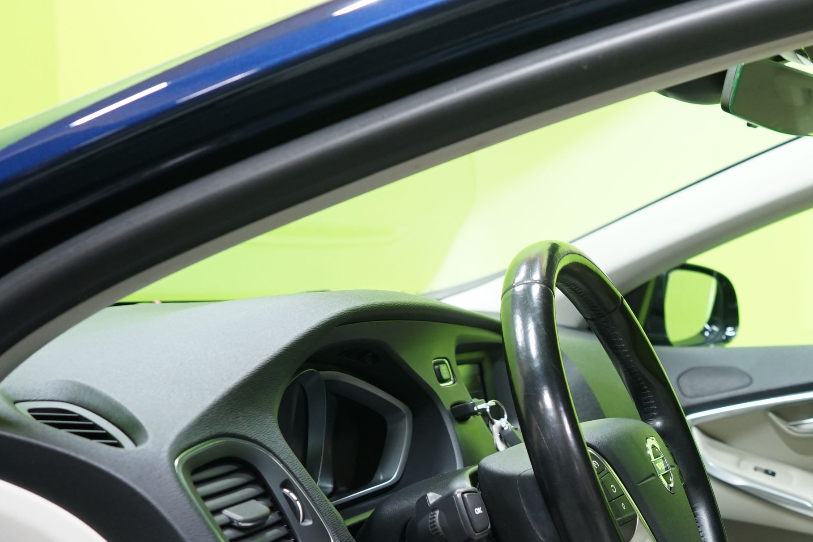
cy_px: 535
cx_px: 879
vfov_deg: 20.3
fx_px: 1468
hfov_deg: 28.3
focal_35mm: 65
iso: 800
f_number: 4.5
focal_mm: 30
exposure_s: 1/25
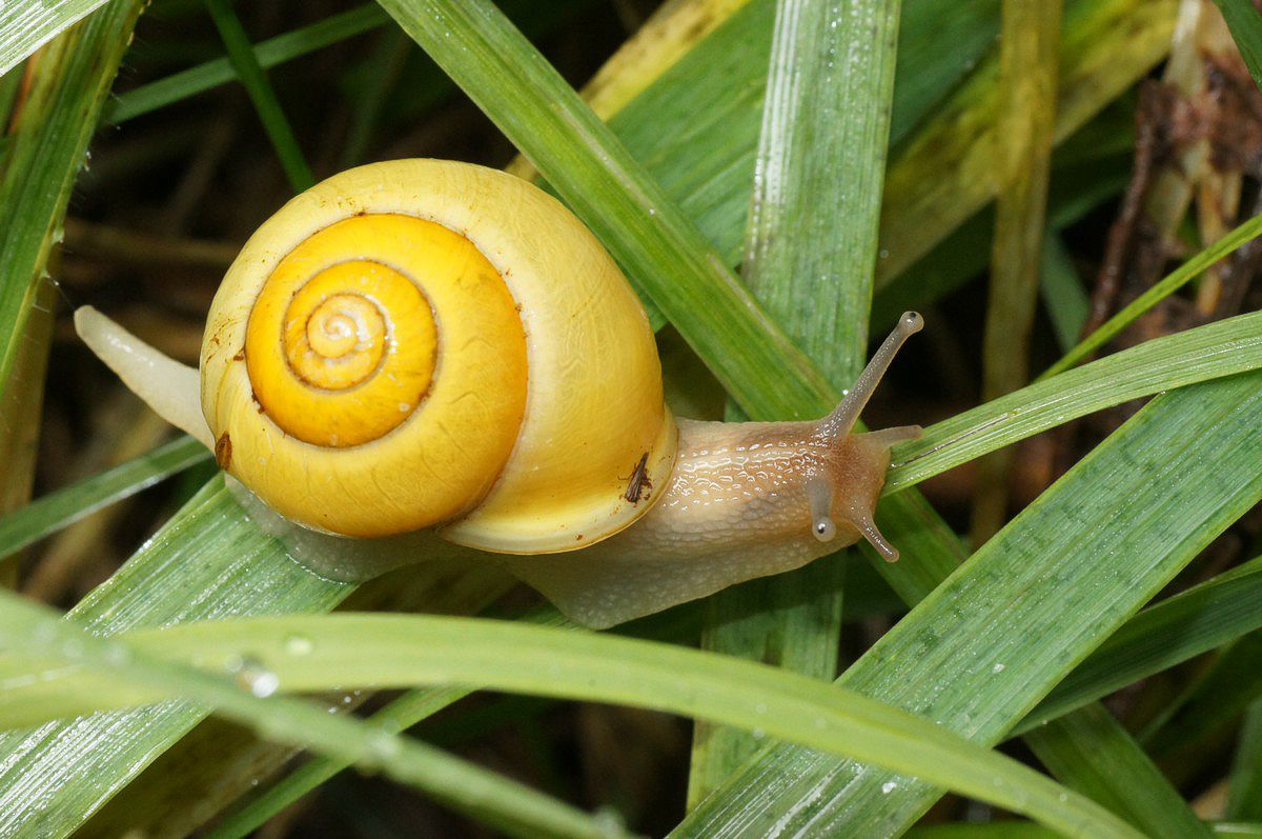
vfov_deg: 10.1
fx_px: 4727
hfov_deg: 15.2
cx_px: 631
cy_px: 420
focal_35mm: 135
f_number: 16
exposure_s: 1/160
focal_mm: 90
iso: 1600
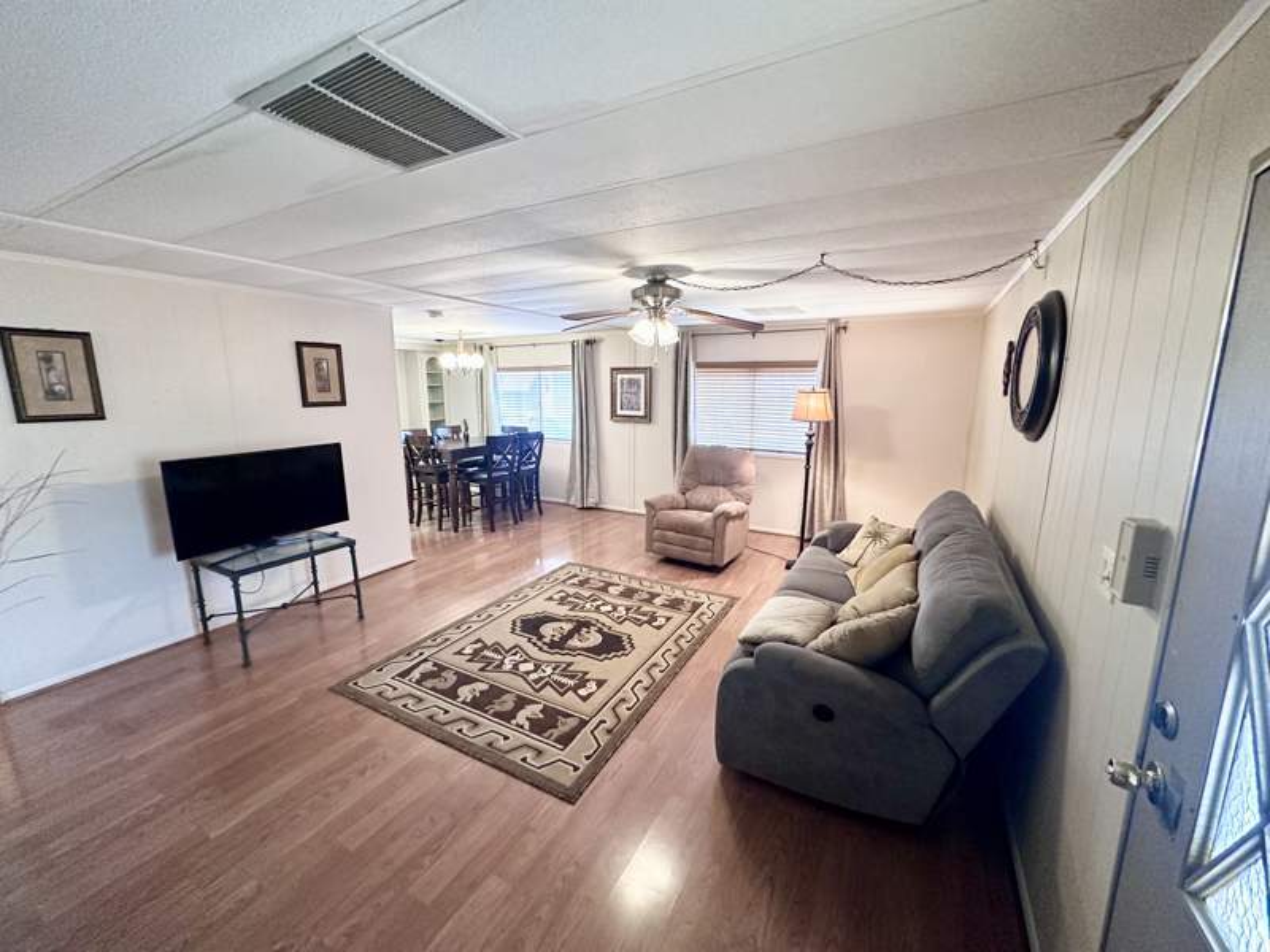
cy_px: 476
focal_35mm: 14
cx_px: 635
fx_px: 514
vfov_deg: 85.7
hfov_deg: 102.1
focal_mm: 2.22
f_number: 2.2
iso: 500
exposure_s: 1/60
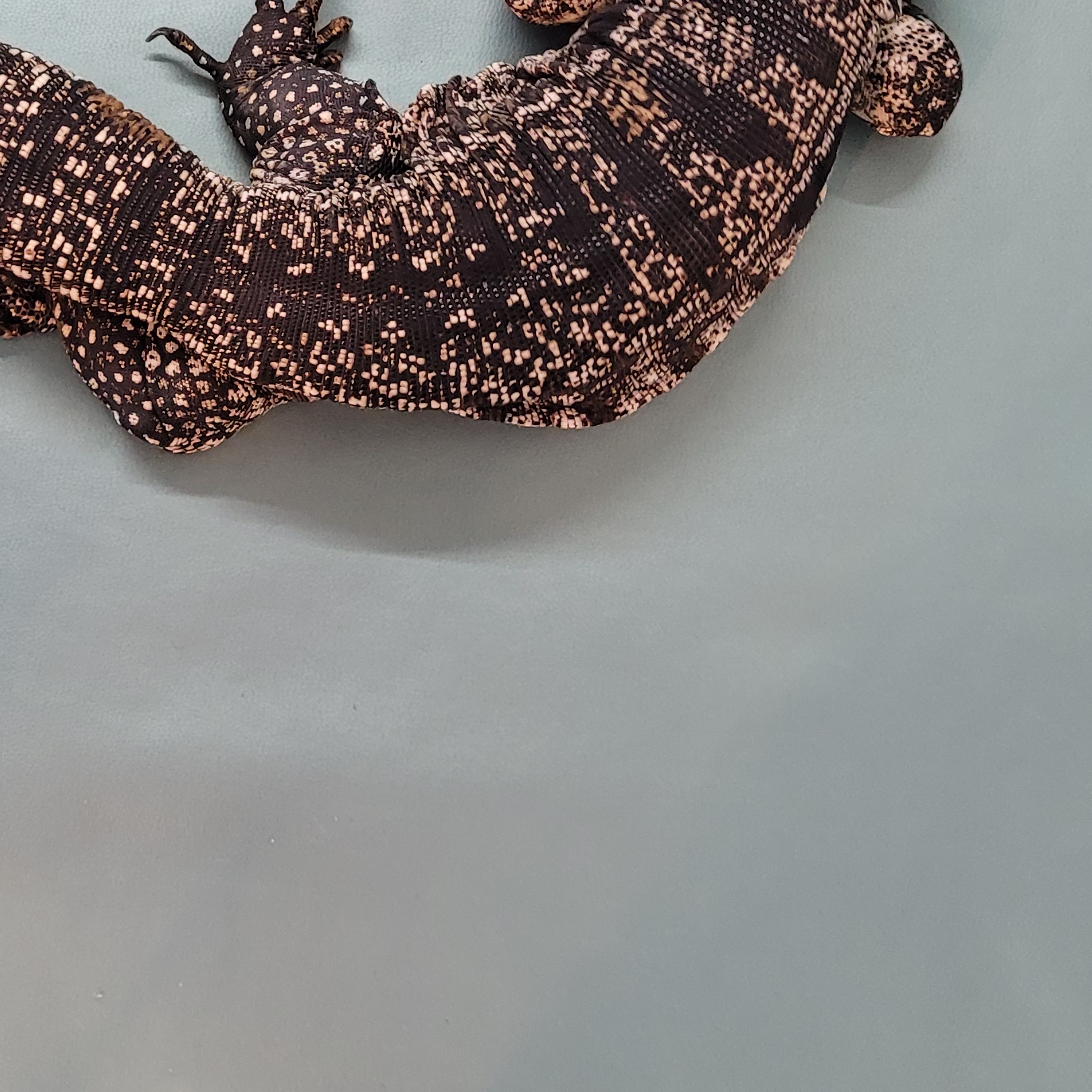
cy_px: 122
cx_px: 208
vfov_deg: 28.9
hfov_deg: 29.3
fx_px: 2034
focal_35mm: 57
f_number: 1.8
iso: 250
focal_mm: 5.4
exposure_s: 1/40
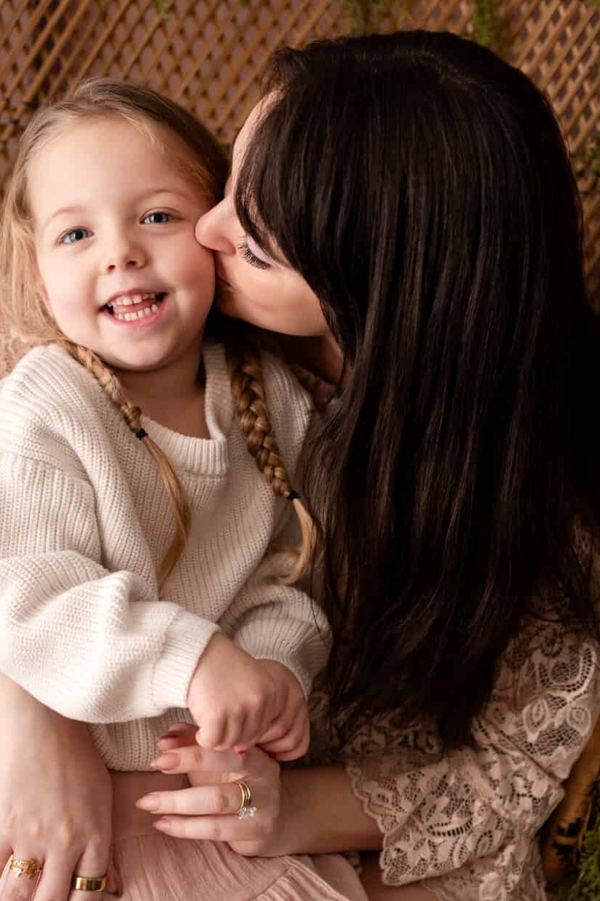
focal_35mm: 51
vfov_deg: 38.9
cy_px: 472
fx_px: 1276
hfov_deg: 26.3
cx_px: 197
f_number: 2.8
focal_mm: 35
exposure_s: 1/200
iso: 250
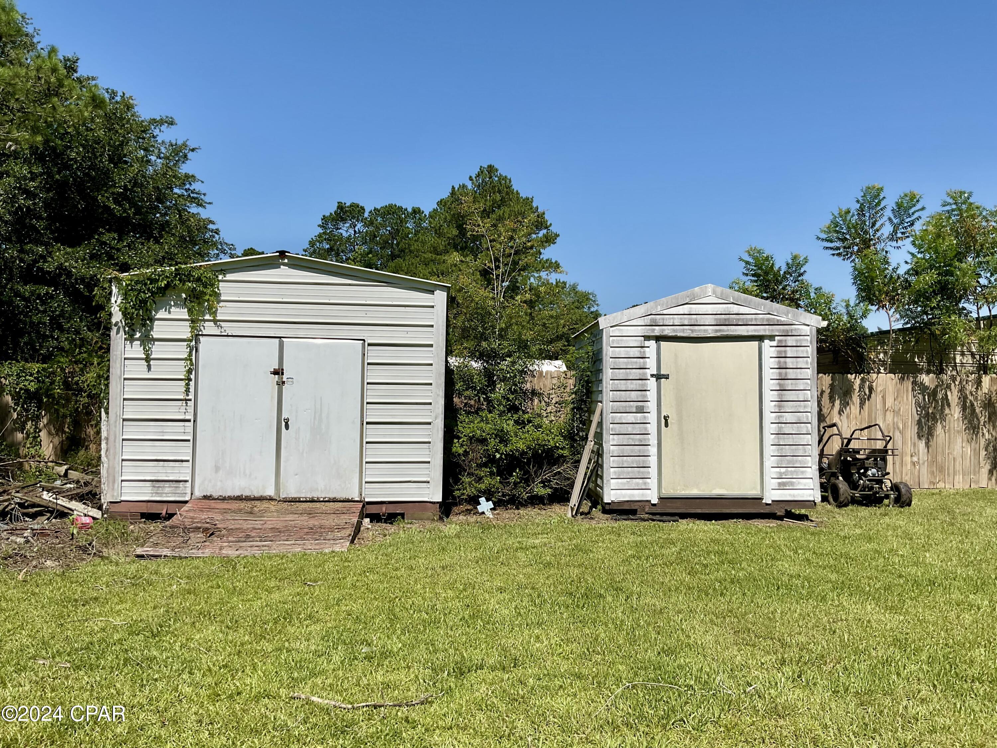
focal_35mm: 29
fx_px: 835
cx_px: 498
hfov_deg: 61.7
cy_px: 374
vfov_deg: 48.2
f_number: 1.8
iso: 16
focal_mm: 3
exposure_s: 1/2959
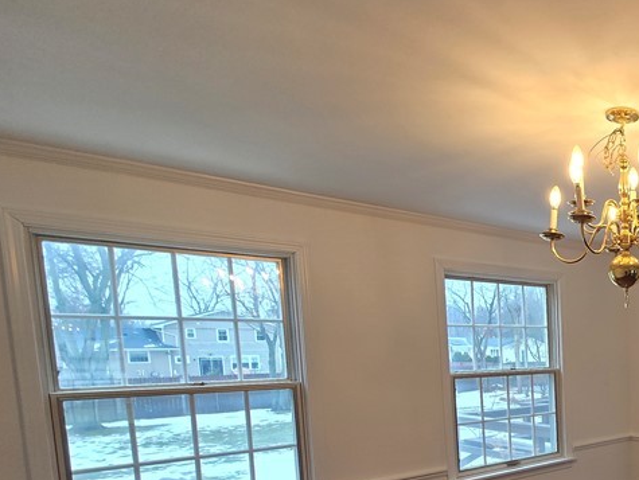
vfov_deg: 46.4
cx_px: 679
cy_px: 402
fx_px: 517
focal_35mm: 28
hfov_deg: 48.3
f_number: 2.2
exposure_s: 1/120
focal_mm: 2.2
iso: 80
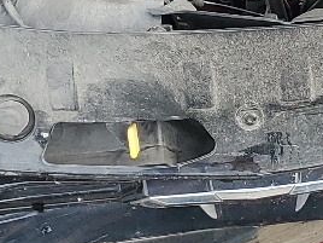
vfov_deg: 9.5
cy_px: 16
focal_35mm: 155
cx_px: 299
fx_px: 1446
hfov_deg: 12.6
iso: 50
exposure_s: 1/303
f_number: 1.5
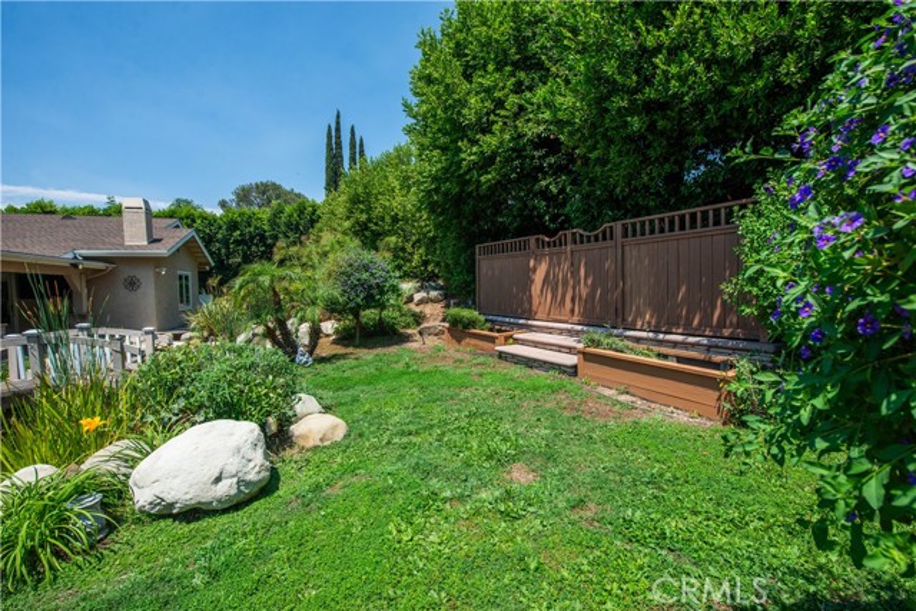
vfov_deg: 73.8
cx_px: 458
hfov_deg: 96.7
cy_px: 306
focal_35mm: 16
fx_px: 407
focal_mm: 16
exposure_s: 1/1250
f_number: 7.1
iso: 400
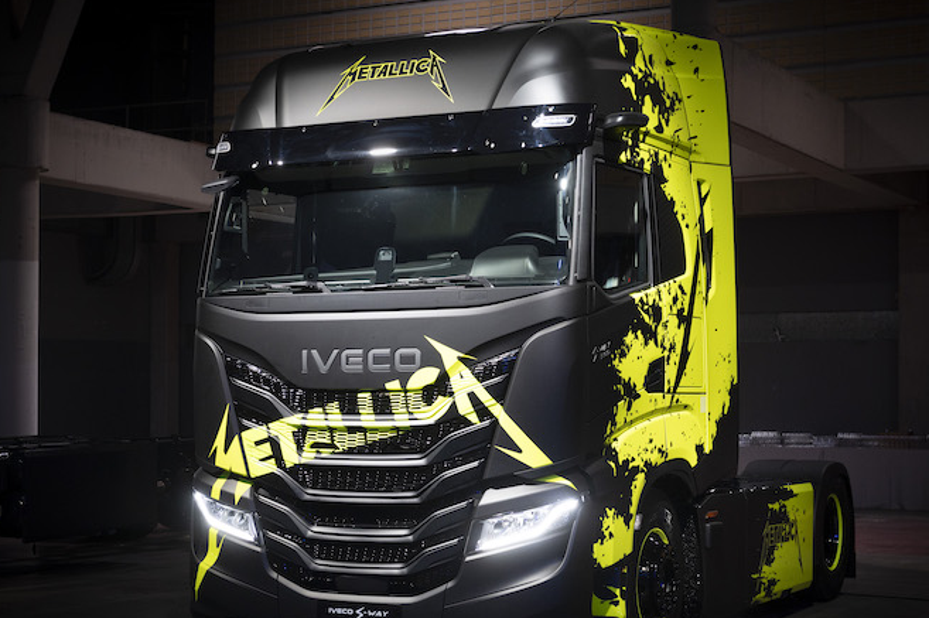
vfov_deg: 20.3
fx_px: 1728
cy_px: 356
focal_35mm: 67
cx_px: 488
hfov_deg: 30.1
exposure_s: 1/125
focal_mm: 55
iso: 1600
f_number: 4.5
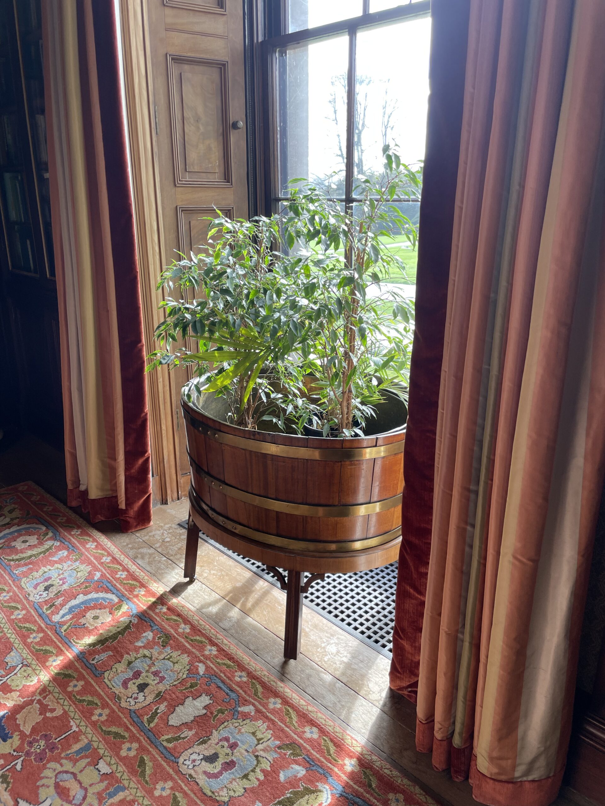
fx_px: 606
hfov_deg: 53.1
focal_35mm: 26
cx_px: 302
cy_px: 403
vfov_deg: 67.3
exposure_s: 1/127
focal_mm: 4.2
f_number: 1.6
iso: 32
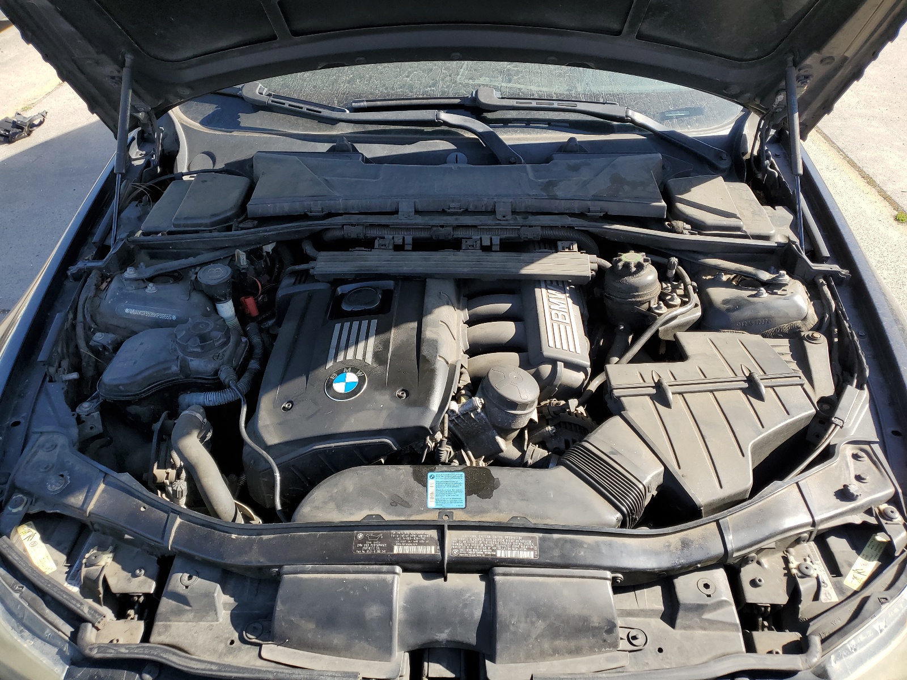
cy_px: 340
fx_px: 681
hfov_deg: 67.3
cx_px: 454
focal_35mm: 26
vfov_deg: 53.1
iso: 50
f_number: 1.5
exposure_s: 1/1000
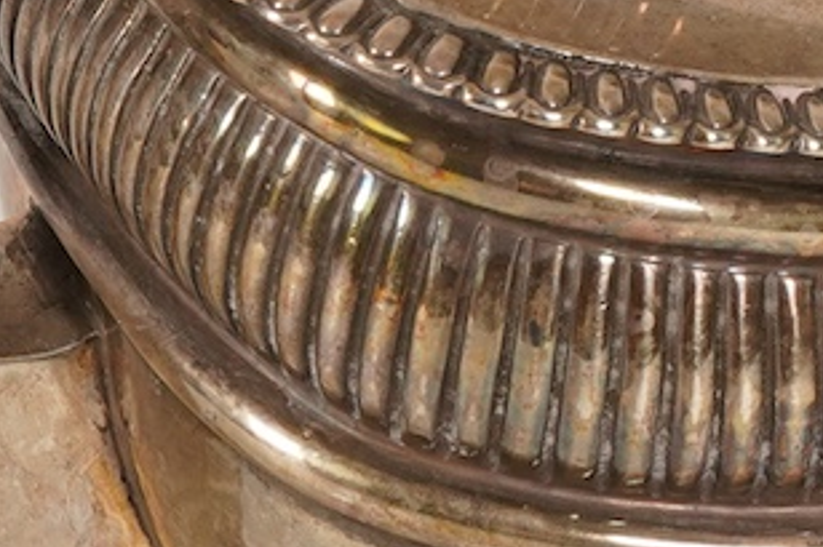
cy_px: -203
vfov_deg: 5.9
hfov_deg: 8.9
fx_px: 5255
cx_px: 922
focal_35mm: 230
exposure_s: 1/125
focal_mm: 30
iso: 400
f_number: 22
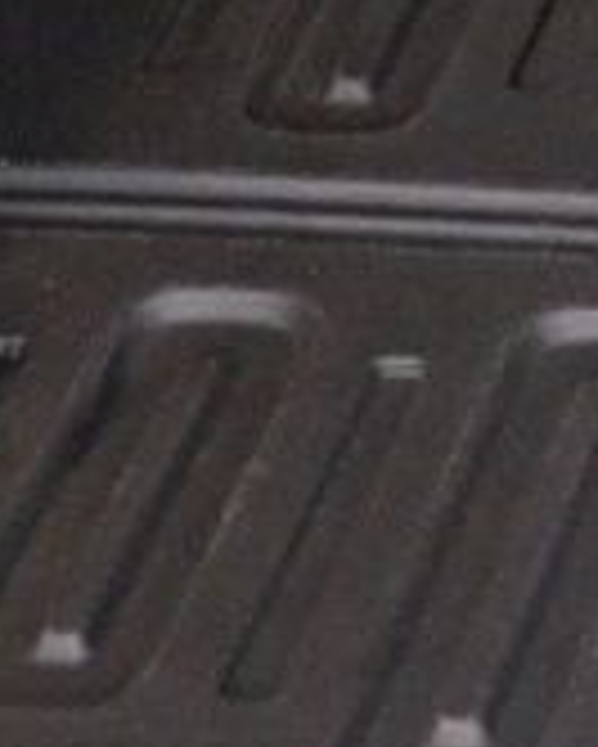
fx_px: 4863
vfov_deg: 8.4
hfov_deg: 6.4
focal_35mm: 220
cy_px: -716
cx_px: 1879
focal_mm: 16
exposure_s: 1/80
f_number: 3.5
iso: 4000
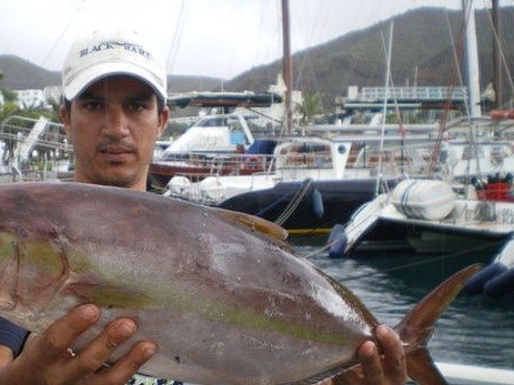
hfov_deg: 38.5
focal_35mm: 49
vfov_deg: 29.5
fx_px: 727
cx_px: 175
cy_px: 256
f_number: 3.1
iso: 50
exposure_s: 1/60
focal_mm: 6.3
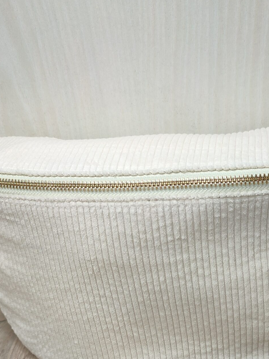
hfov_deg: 28.2
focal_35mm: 51
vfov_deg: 35.7
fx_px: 529
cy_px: 309
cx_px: 195
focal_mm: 6.04
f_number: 1.9
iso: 88
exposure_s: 1/100
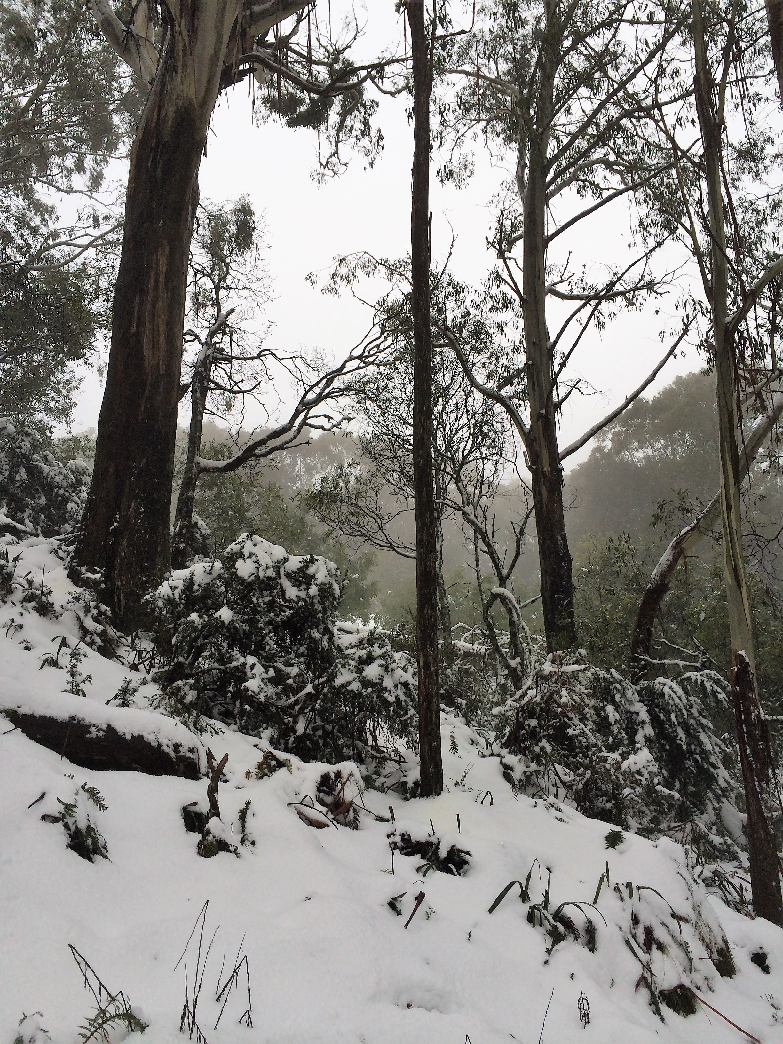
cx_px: 392
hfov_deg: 46.8
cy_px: 522
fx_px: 905
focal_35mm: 30
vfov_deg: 60.0
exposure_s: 1/398
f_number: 2.2
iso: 32
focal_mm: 4.12
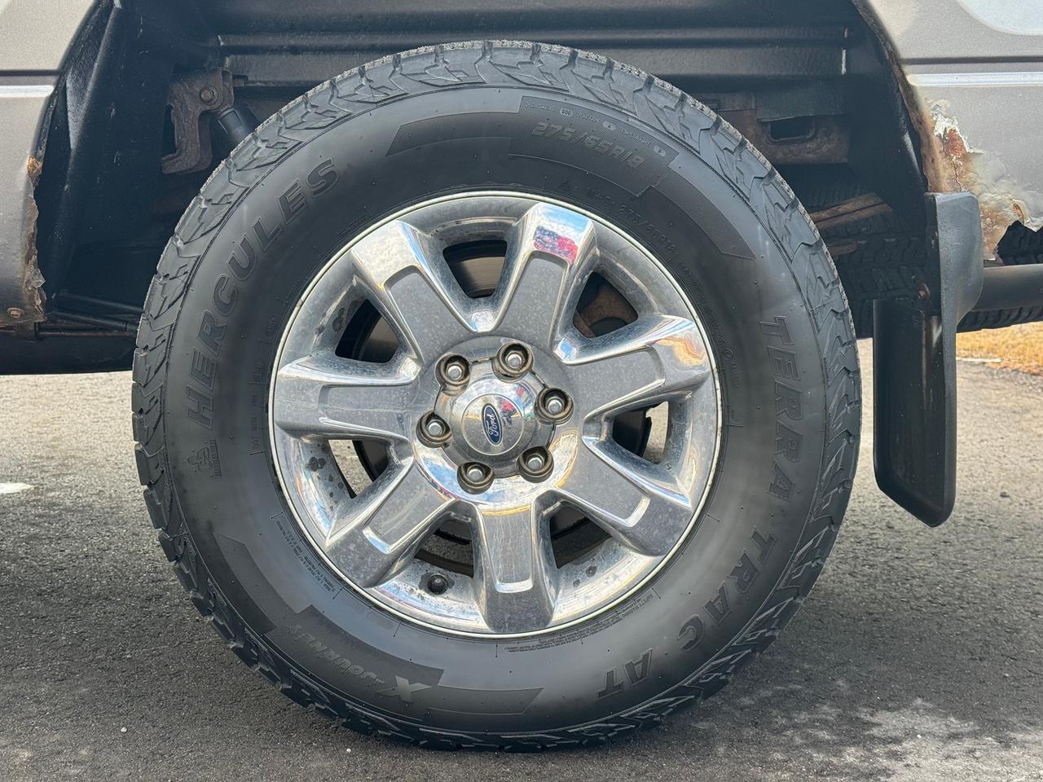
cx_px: 522
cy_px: 391
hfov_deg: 39.7
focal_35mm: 48
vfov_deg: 30.3
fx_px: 1446
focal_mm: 6.76
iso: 64
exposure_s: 1/417
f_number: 1.78
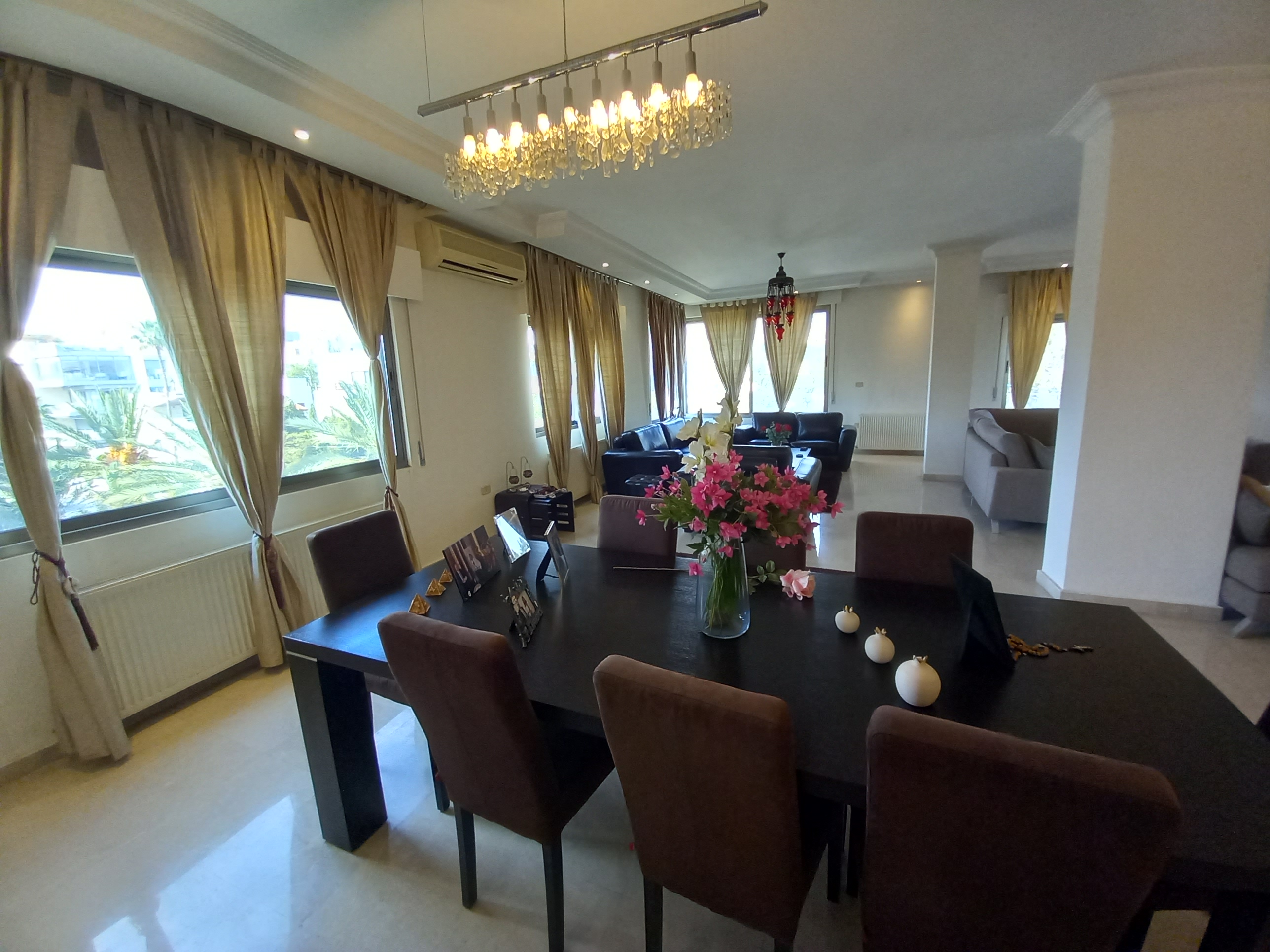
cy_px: 476
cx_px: 635
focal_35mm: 13
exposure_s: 1/60
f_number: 2.2
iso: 80
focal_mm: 1.13
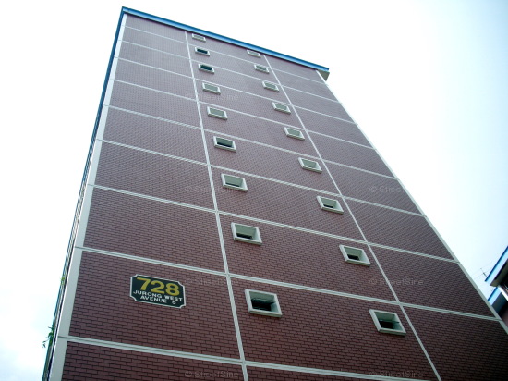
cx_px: 254
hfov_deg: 50.2
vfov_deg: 38.6
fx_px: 543
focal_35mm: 37
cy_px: 190
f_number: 5.6
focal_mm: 6.2
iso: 80
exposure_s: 1/160
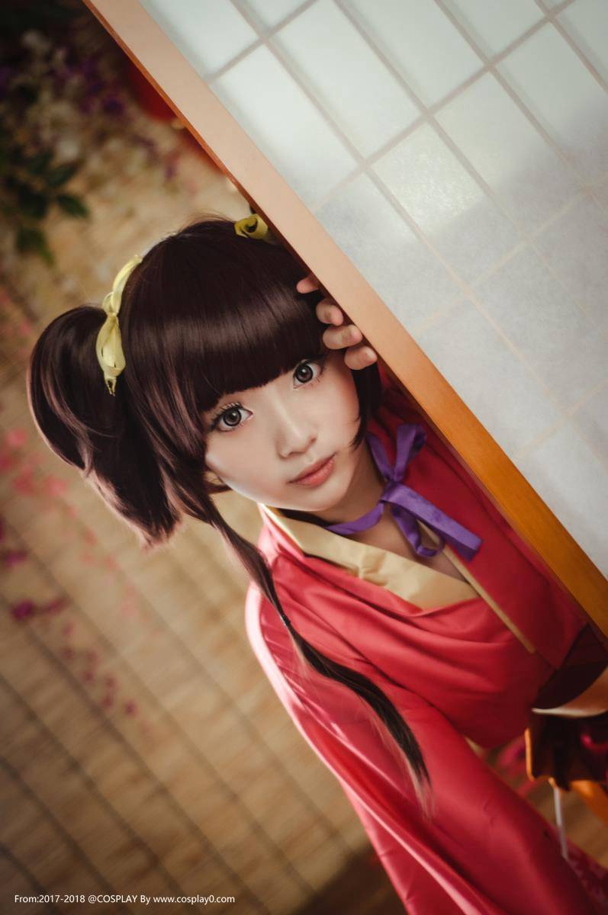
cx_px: 304
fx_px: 1905
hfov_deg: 18.1
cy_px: 458
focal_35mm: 75
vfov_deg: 27.0
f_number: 1.8
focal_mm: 50
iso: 500
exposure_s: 1/80
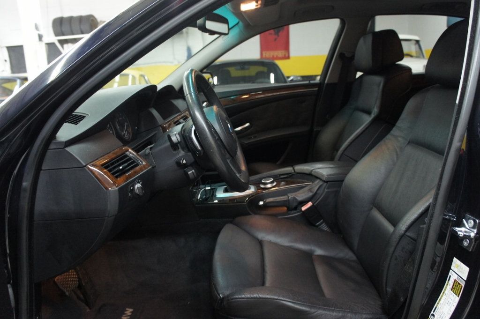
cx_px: 240
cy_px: 160
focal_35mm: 27
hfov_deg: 67.4
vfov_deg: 47.9
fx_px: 360
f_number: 3.5
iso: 1600
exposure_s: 1/30
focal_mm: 18
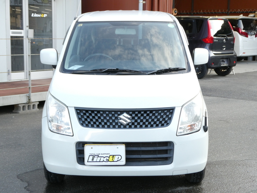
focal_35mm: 57
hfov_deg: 33.8
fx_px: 423
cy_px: 96
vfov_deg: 25.7
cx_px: 128
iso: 125
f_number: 4.2
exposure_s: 1/80
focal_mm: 10.3
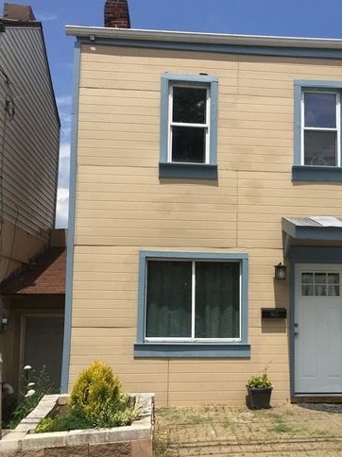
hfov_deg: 35.5
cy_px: 267
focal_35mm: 40
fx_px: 528
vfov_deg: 46.7
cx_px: 234
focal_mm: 4.15
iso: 32
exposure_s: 1/2825
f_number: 2.2
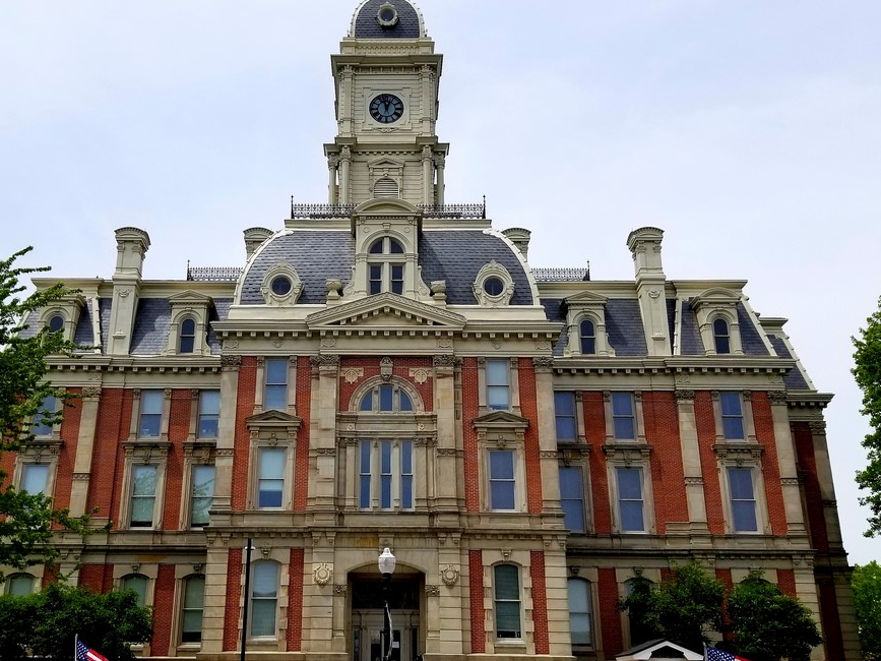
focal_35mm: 36
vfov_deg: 39.6
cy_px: 362
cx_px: 369
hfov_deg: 51.1
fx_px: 916
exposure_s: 1/3864
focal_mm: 4.25
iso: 50
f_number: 1.7
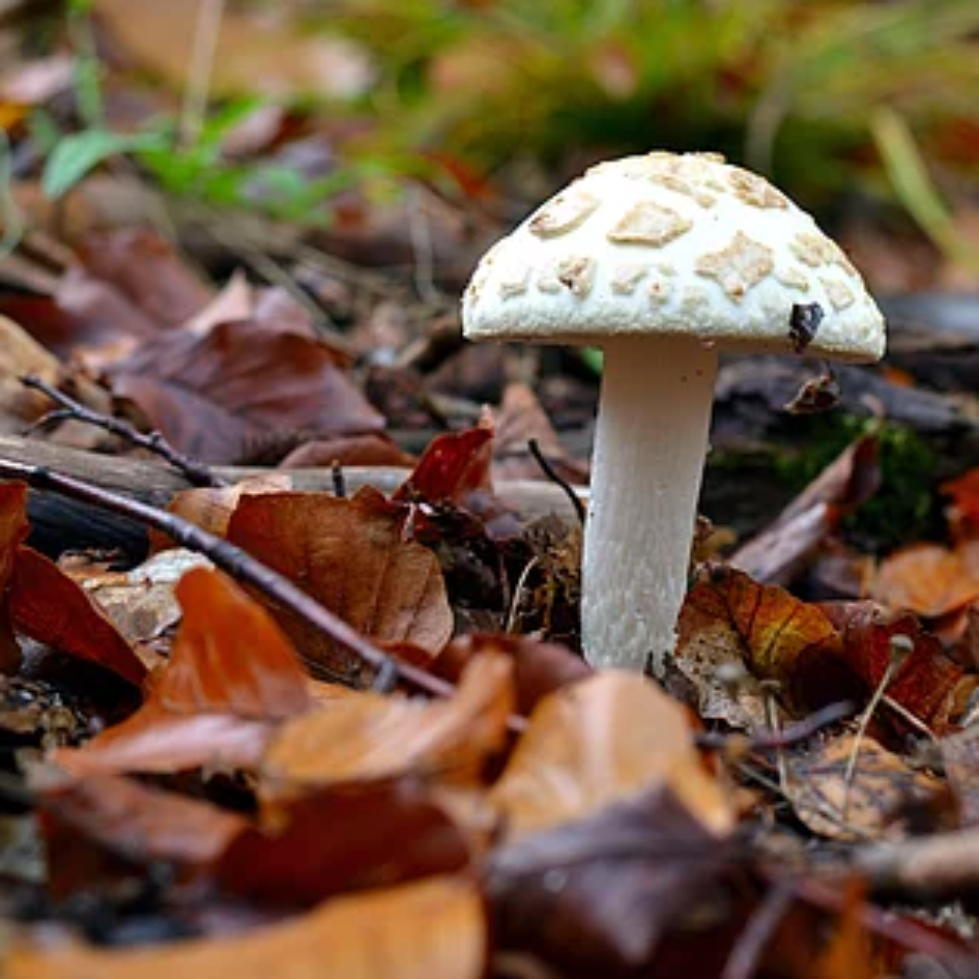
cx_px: 618
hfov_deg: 17.9
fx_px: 3104
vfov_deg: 17.9
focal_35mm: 97
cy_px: 488
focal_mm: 50
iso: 400
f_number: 5
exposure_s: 1/160
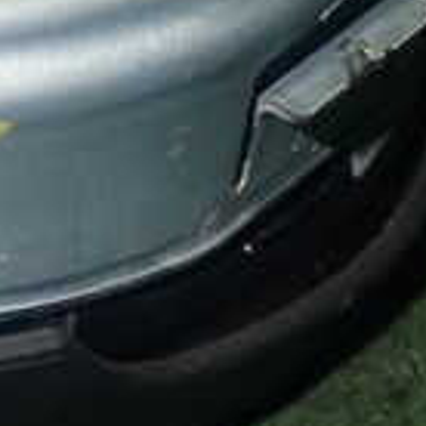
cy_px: -68
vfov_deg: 11.0
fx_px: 2186
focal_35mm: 157
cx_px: -142
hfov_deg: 10.8
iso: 250
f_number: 8
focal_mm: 7.31
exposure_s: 1/40
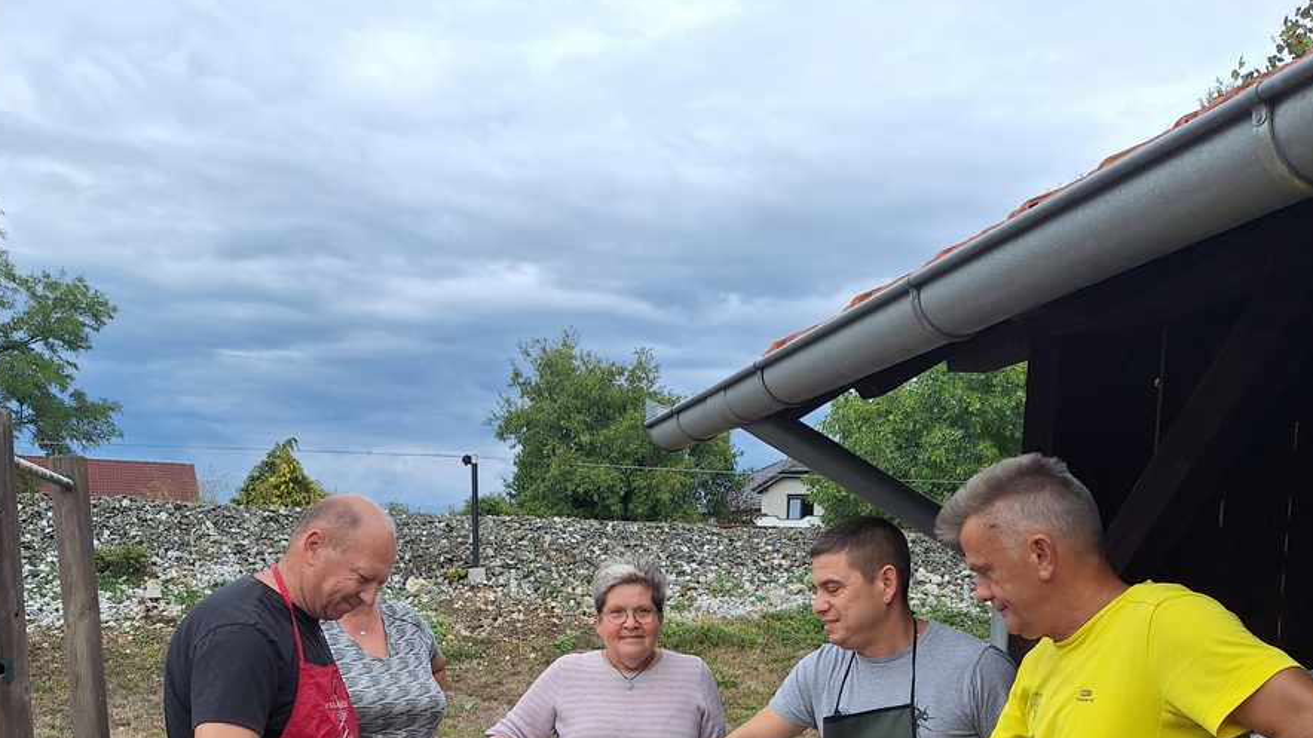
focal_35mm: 34
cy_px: 717
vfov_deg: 32.2
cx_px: 649
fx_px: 1184
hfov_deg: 58.0
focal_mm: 5.54
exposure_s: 1/2088
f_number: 1.8
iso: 40
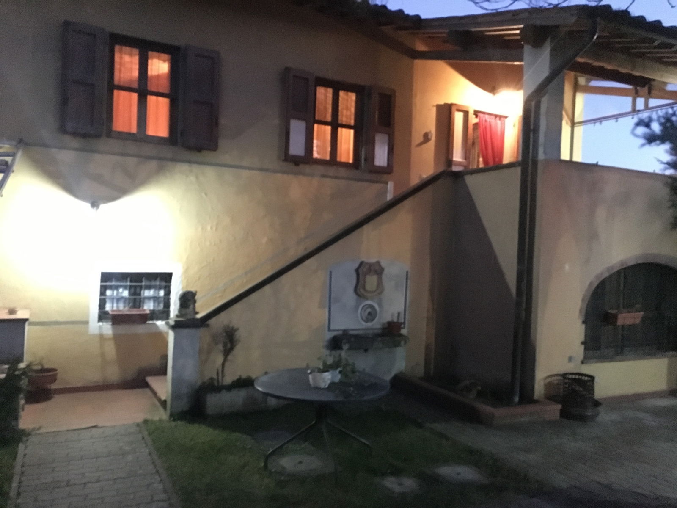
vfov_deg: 48.2
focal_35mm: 29
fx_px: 567
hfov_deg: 61.7
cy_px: 254
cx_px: 338
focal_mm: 4.15
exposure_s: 1/17
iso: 2000
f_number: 2.2
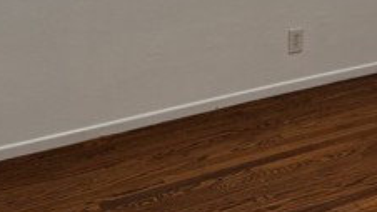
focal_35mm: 74
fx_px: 740
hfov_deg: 28.3
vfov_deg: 15.2
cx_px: 270
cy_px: -100
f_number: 1.78
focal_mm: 6.76
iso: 125
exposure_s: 1/60
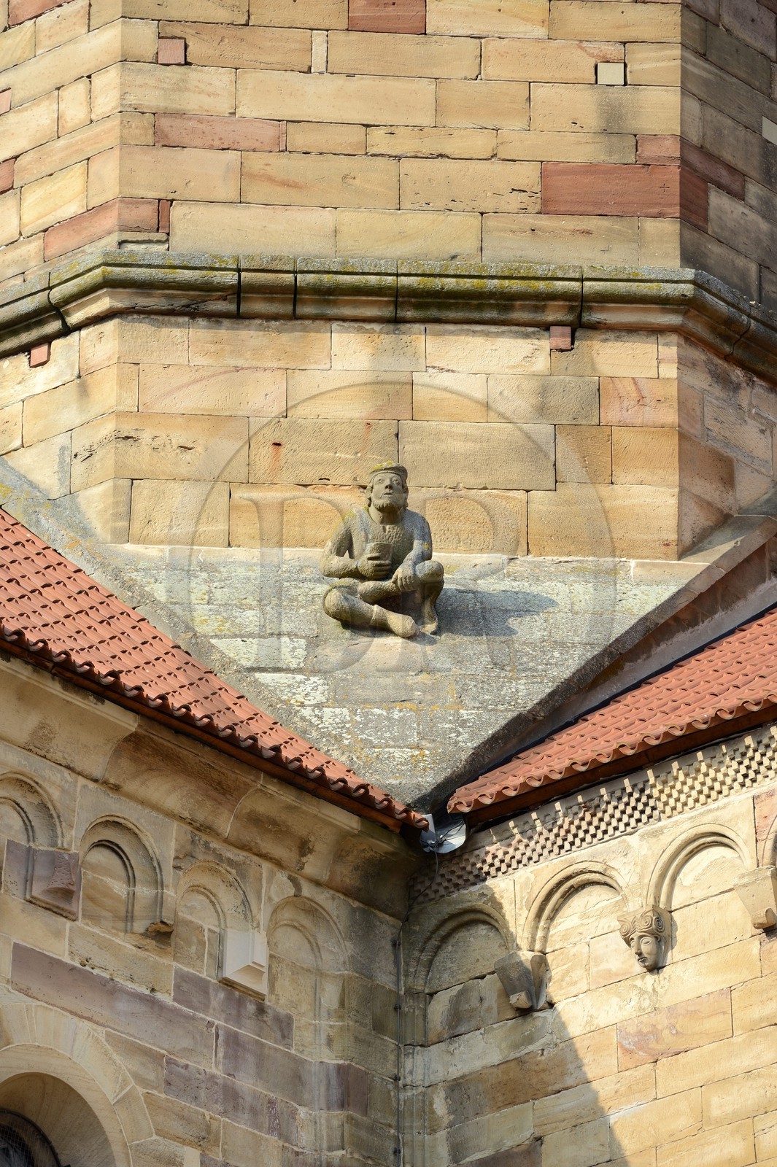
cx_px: 388
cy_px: 584
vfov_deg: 10.3
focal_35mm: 200
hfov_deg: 6.9
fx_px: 6482
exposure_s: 1/320
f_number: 8
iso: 200
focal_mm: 200
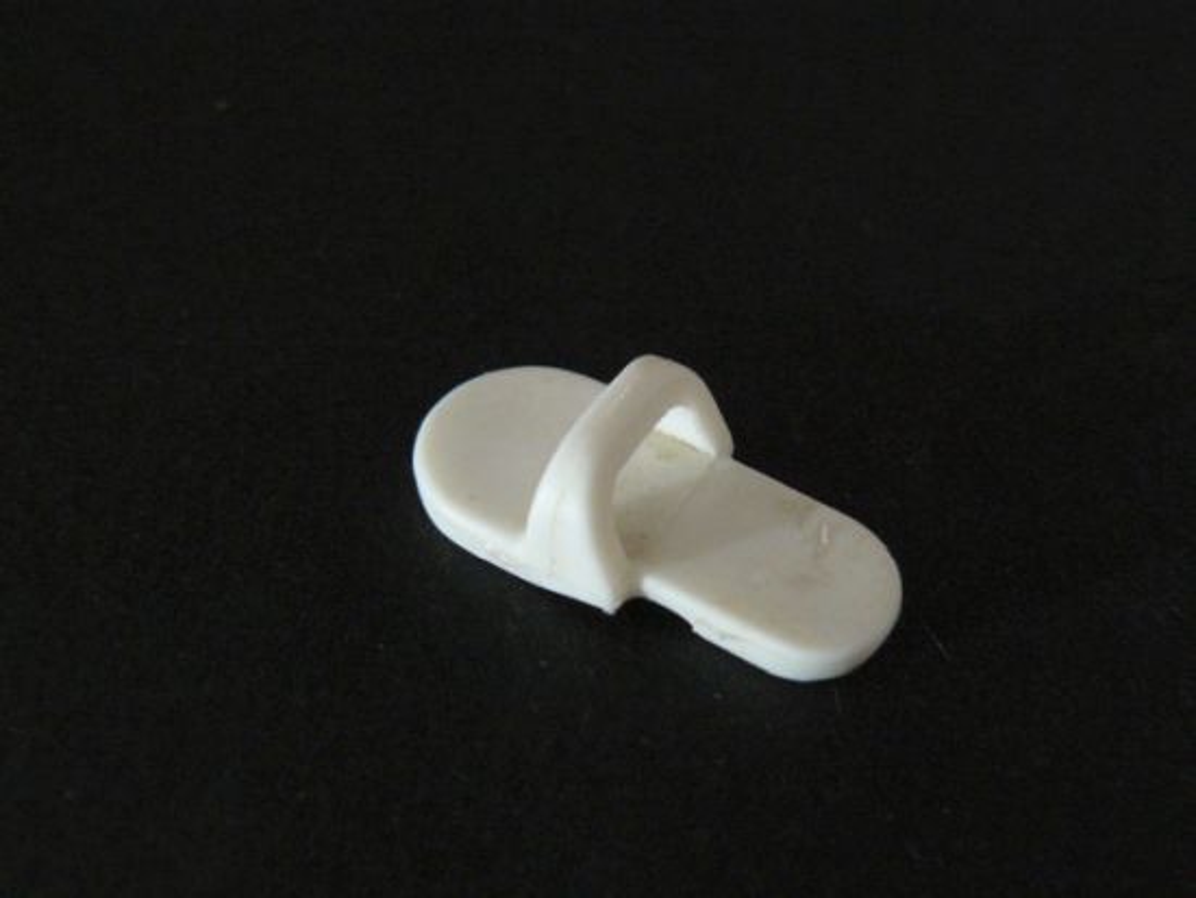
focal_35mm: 45
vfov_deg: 32.2
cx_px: 598
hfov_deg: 42.1
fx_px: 1555
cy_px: 449
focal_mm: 6
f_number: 2.8
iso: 200
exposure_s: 1.3
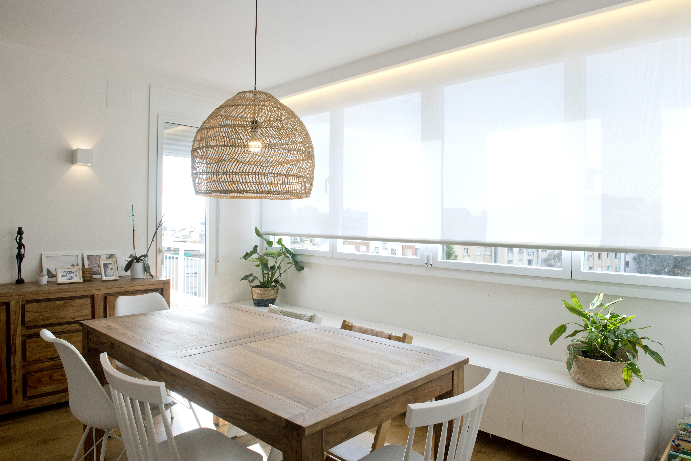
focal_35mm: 24
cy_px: 230
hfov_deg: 73.7
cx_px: 346
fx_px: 461
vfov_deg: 53.1
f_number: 10
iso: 400
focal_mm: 24
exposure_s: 1/100
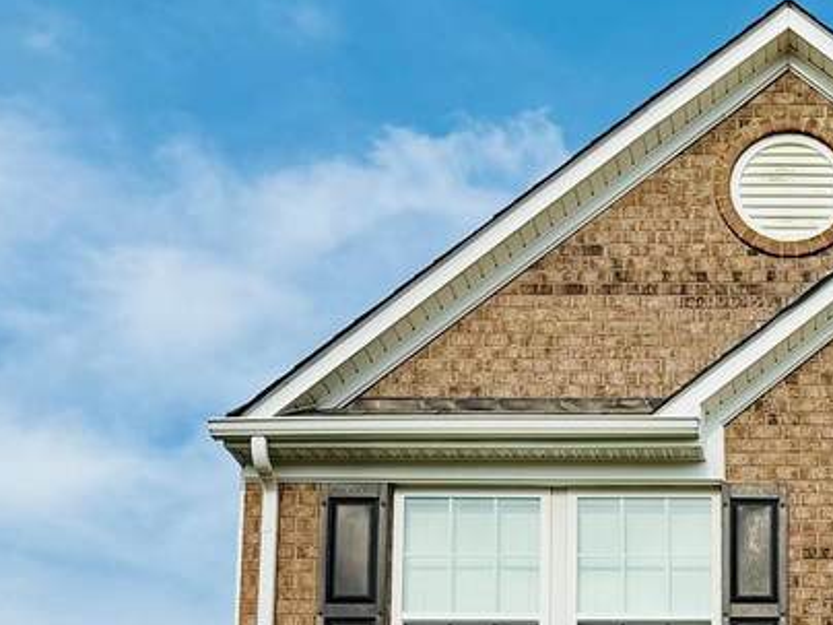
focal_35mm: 76
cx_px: 907
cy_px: 891
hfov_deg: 24.1
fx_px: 1829
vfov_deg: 17.7
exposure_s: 1/4975
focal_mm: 6.76
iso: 80
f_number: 1.78
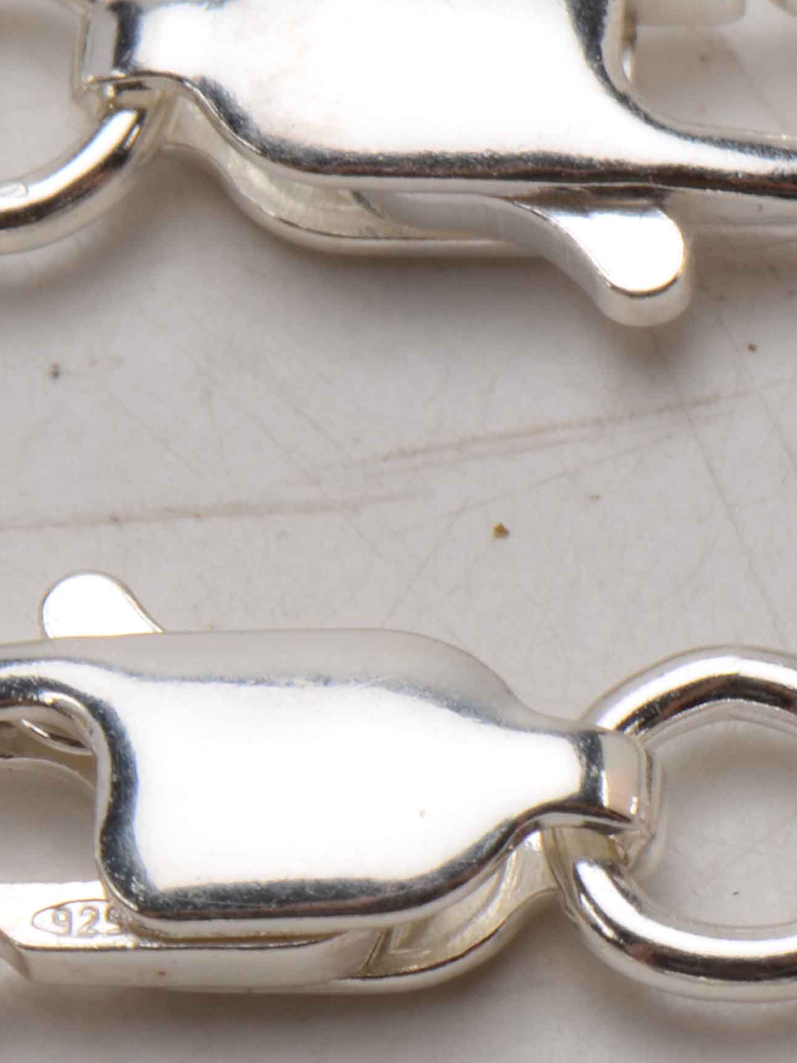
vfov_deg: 5.7
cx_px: 423
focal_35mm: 347
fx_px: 10664
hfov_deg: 4.3
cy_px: 915
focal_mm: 85
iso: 100
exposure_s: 1/160
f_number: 32
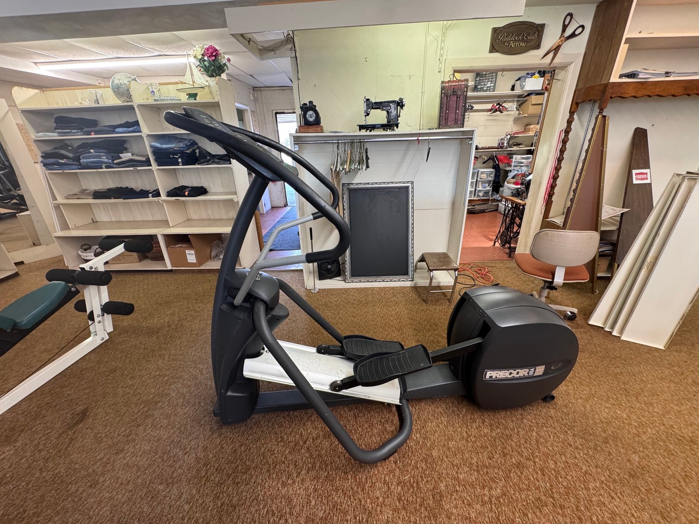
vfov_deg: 85.7
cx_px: 350
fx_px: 283
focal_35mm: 14
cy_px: 262
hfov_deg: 102.1
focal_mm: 2.22
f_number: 2.2
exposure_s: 1/60
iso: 250
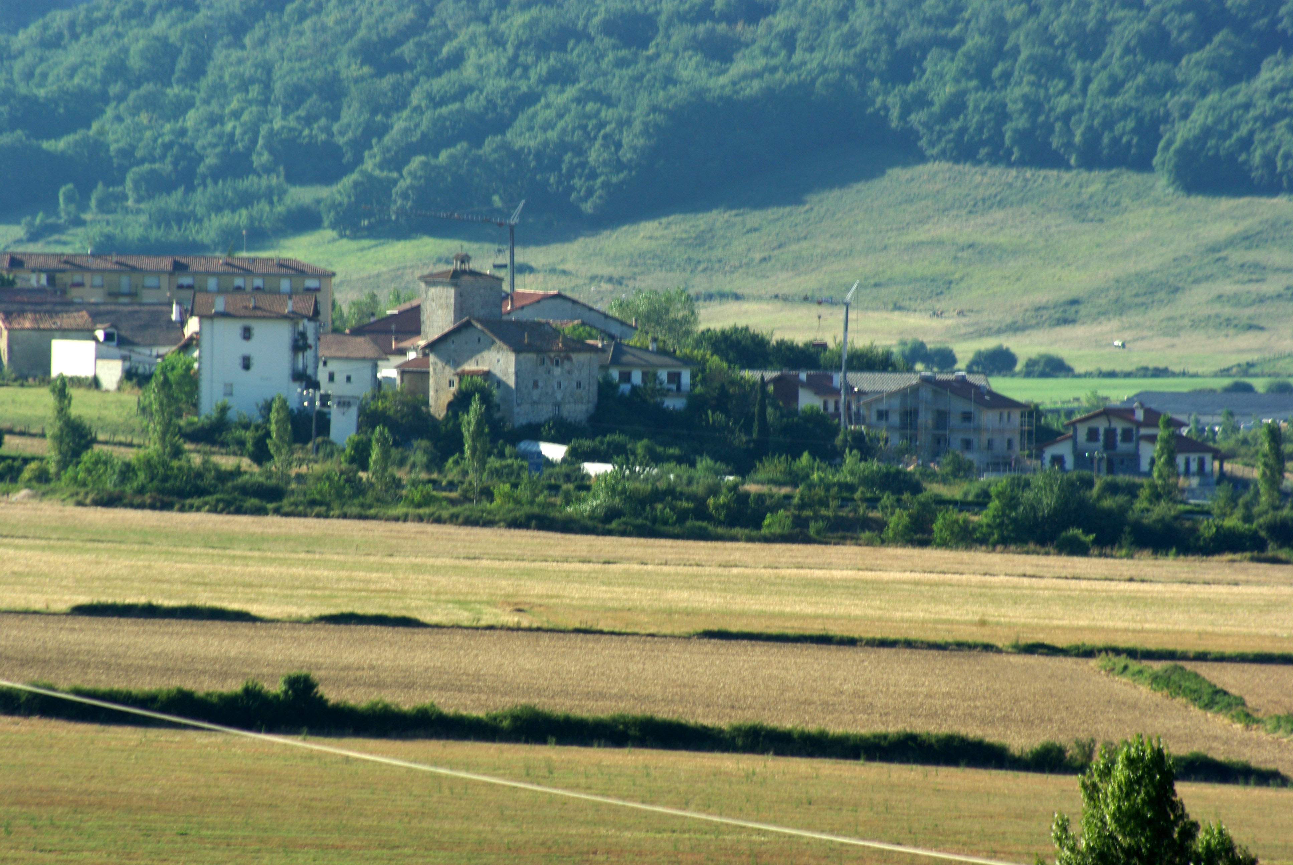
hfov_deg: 4.3
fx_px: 17261
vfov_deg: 2.9
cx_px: 646
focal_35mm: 480
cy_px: 432
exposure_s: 1/125
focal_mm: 320
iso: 100
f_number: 11
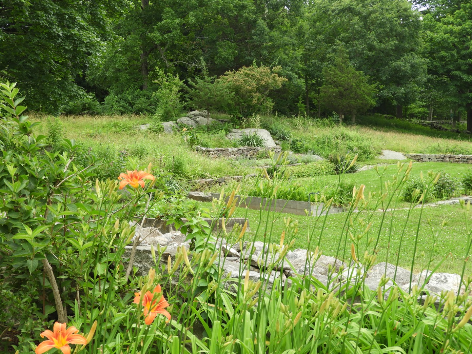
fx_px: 614
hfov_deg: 42.1
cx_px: 236
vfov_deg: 32.2
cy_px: 177
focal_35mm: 45
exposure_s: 1/200
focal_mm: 8.1
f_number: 4
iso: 100
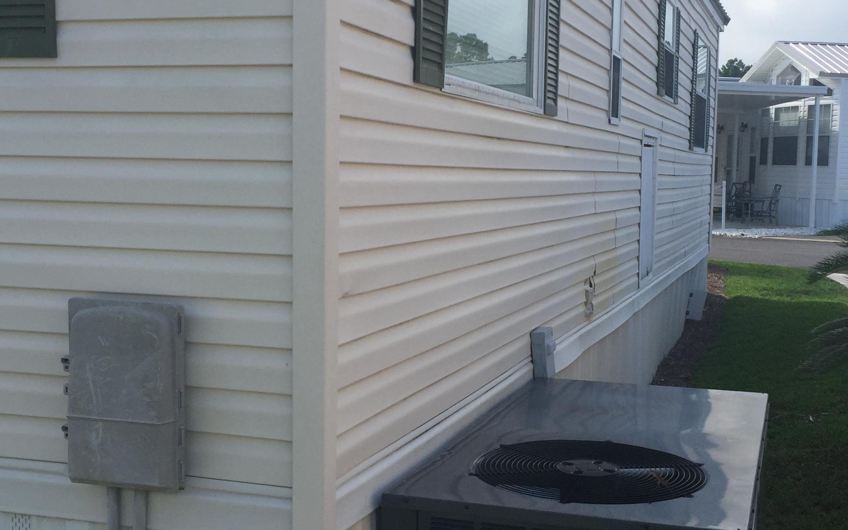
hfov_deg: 42.6
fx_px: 1086
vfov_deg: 27.4
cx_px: 471
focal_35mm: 47
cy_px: 263
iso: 32
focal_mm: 4.15
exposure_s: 1/1582
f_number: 2.2
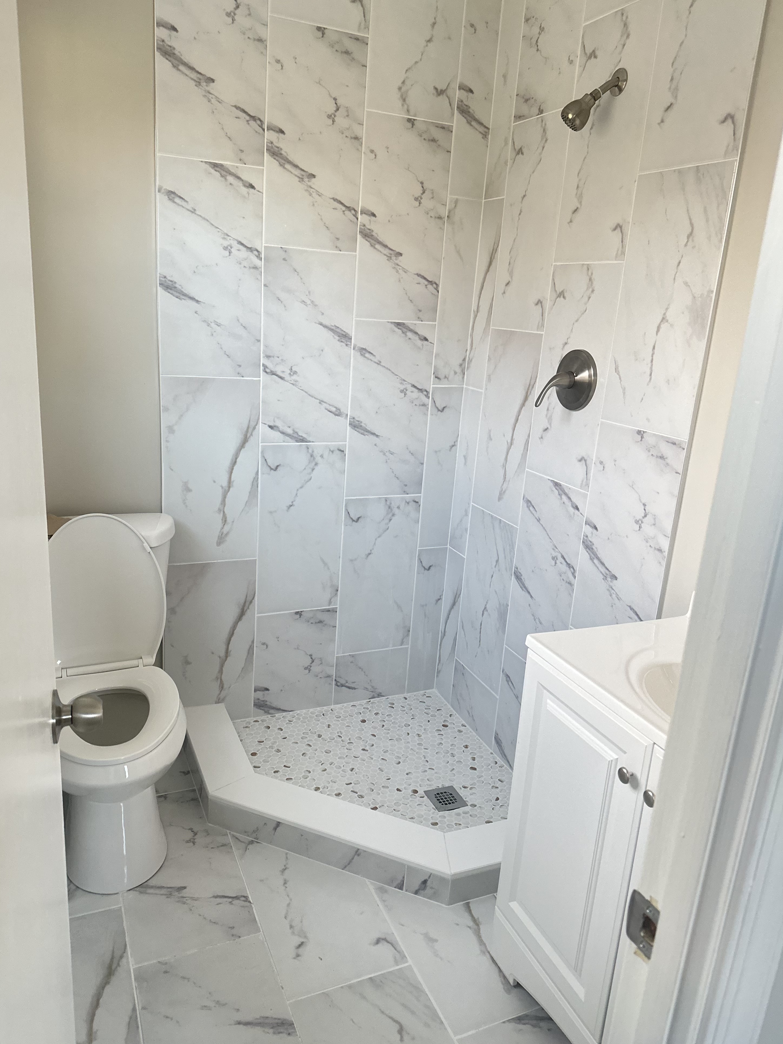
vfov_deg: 69.4
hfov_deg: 54.9
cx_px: 378
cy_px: 507
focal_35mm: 25
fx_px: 754
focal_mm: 6.86
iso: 320
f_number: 1.78
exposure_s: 1/60
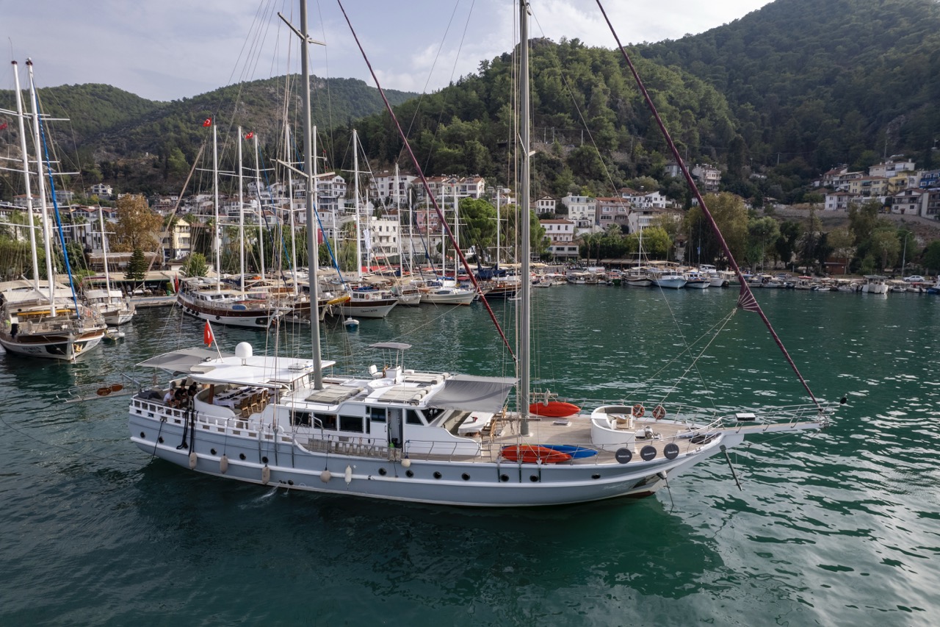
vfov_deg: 57.2
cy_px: 314
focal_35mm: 22
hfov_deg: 78.6
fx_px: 574
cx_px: 470
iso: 150
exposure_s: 1/1500
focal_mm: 8.38
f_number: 2.8
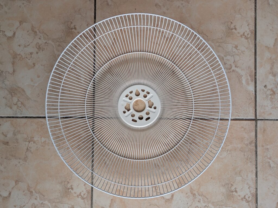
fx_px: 410
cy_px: 104
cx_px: 139
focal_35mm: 51
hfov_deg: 37.5
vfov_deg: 28.6
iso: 45
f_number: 1.89
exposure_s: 1/201
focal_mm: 5.43
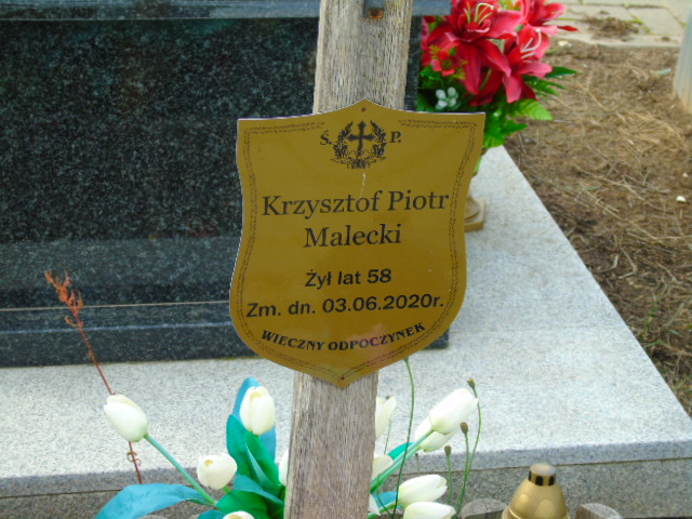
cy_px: 260
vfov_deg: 15.7
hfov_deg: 20.9
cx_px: 346
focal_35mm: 94
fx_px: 1879
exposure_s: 1/80
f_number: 4.3
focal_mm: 17
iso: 80
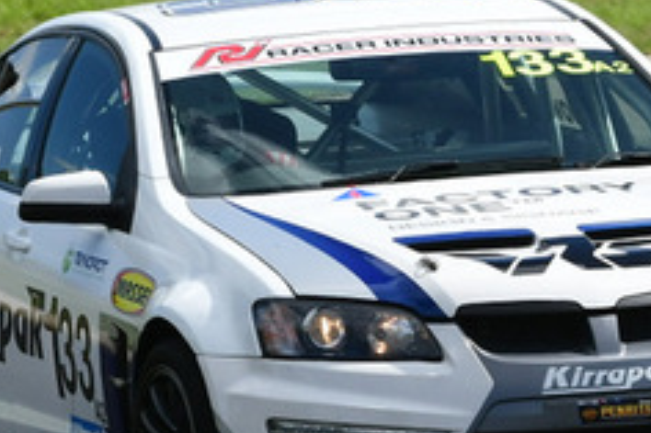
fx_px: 18395
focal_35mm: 1018
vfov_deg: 1.3
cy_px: 105
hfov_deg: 2.0
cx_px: 485
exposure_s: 1/640
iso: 400
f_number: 11
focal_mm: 200
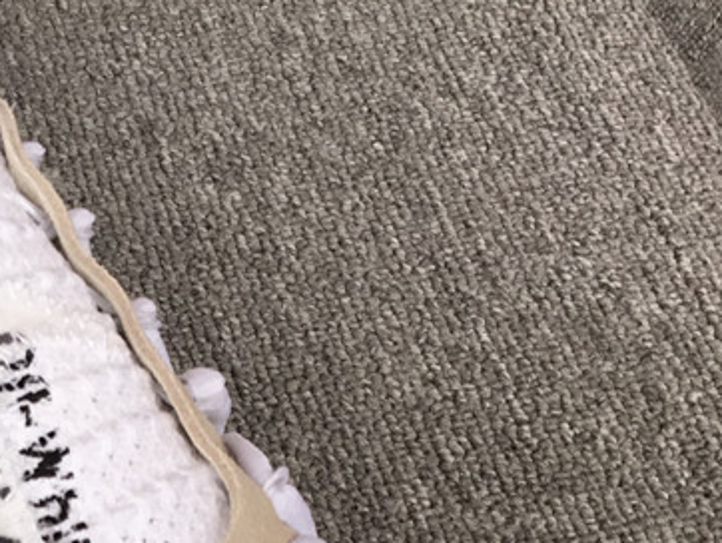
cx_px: -6
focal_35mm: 77
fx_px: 1607
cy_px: 666
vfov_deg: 18.1
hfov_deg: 24.2
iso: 40
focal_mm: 3.3
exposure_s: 1/100
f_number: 2.4
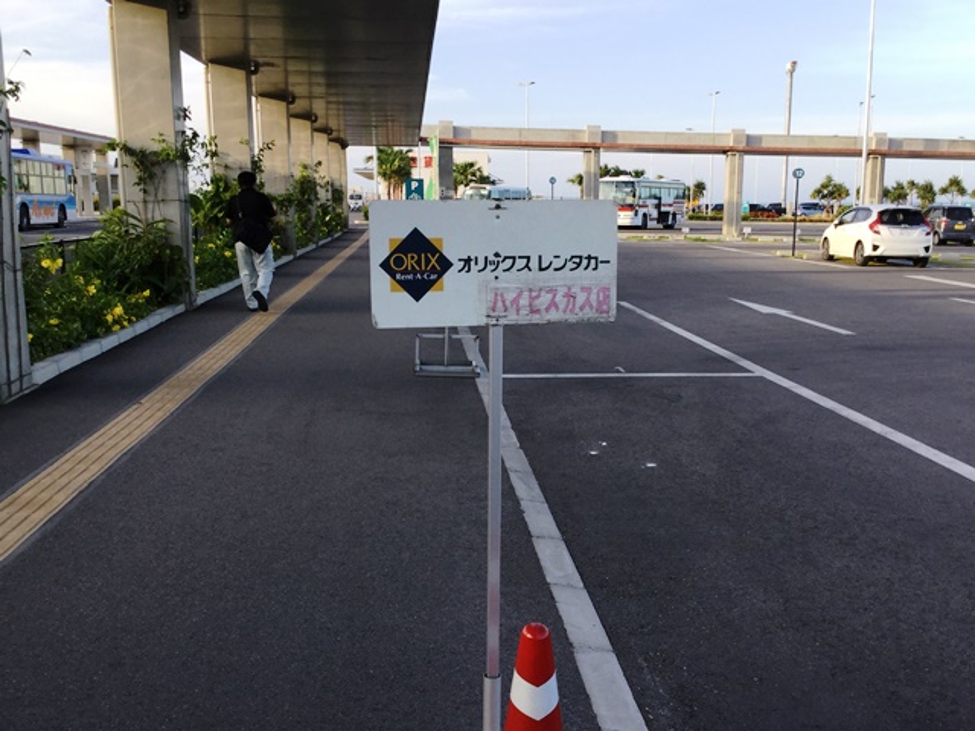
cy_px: 366
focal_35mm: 31
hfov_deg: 58.4
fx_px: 873
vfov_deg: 45.4
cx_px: 488
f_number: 2.4
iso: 25
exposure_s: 1/208
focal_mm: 3.3
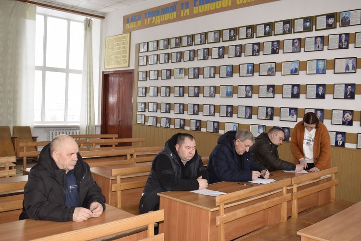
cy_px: 120
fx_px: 361
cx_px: 180
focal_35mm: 36
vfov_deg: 36.9
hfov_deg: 53.1
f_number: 5.6
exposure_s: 1/125
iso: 400
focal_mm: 24
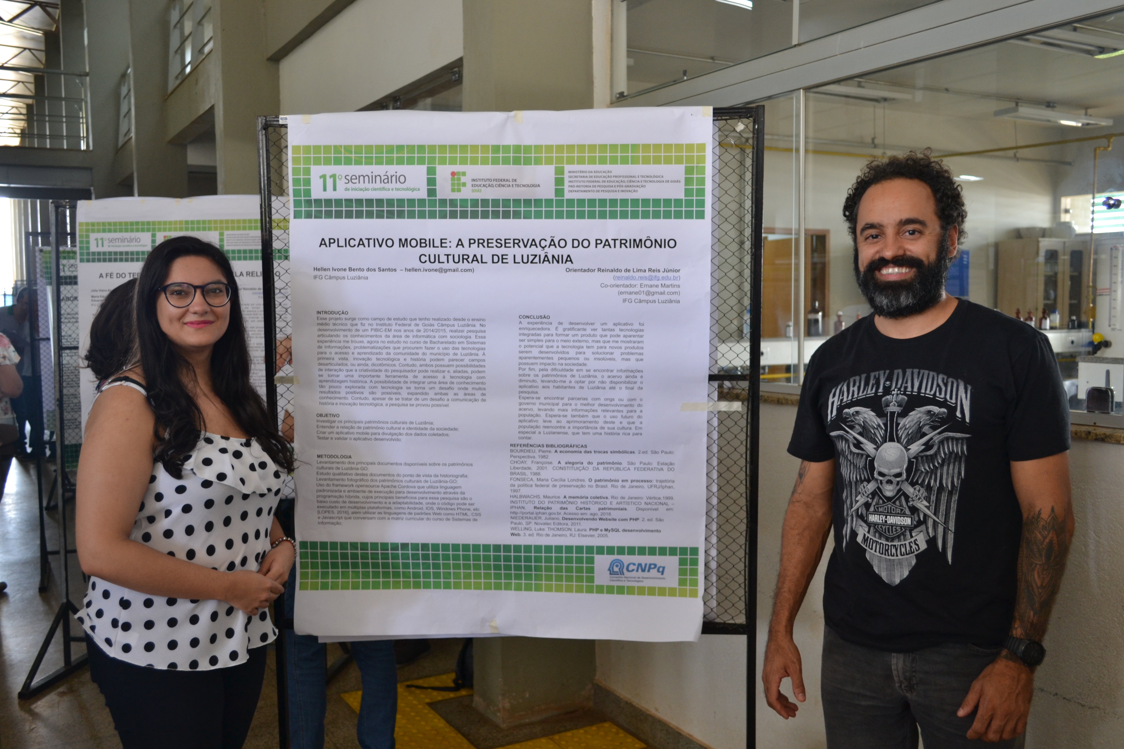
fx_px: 1030
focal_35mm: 33
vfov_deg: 40.0
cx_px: 562
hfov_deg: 57.2
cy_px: 374
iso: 400
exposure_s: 1/40
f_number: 4
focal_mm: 22
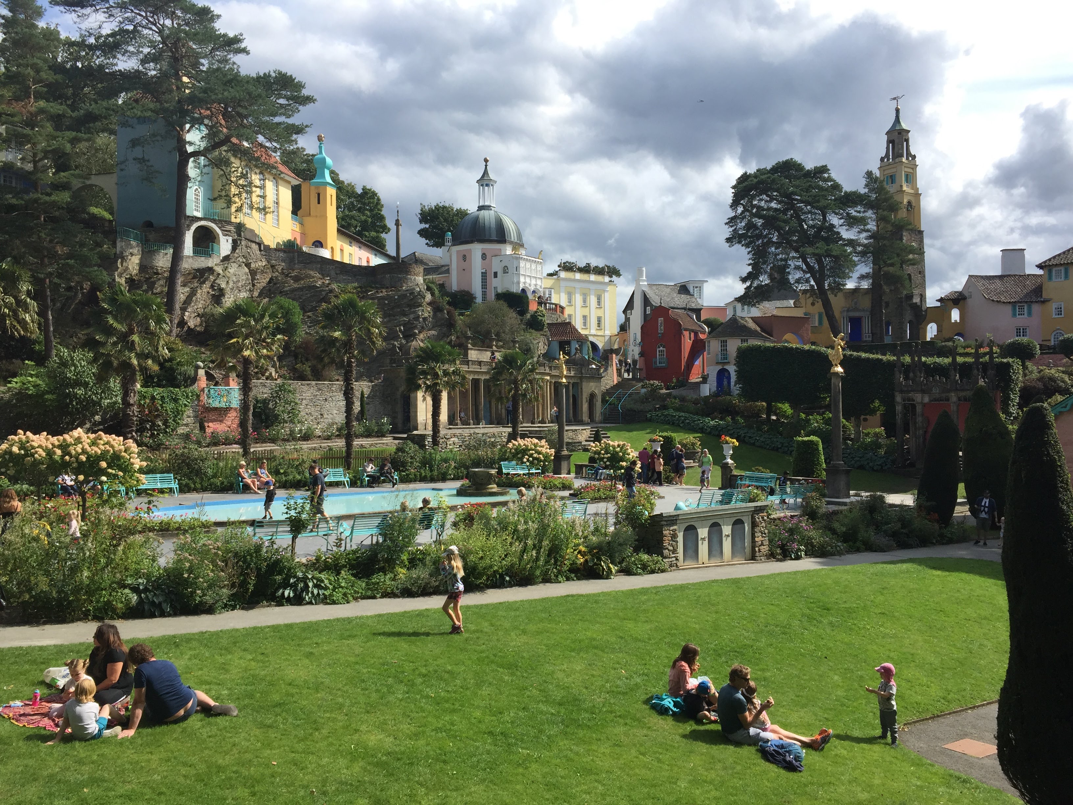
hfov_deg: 61.7
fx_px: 899
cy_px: 402
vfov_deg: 48.2
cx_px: 536
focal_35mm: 29
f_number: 2.2
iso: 32
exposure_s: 1/1647
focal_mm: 4.15
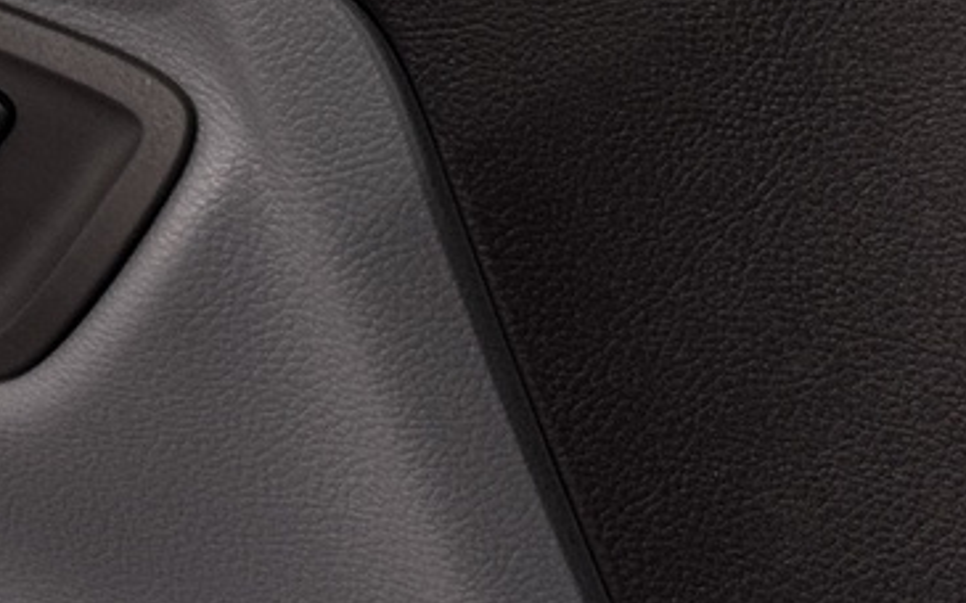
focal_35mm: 201
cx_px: -648
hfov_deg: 10.0
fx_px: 5291
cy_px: -476
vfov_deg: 6.4
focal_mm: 6.76
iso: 50
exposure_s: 1/50
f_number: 1.78
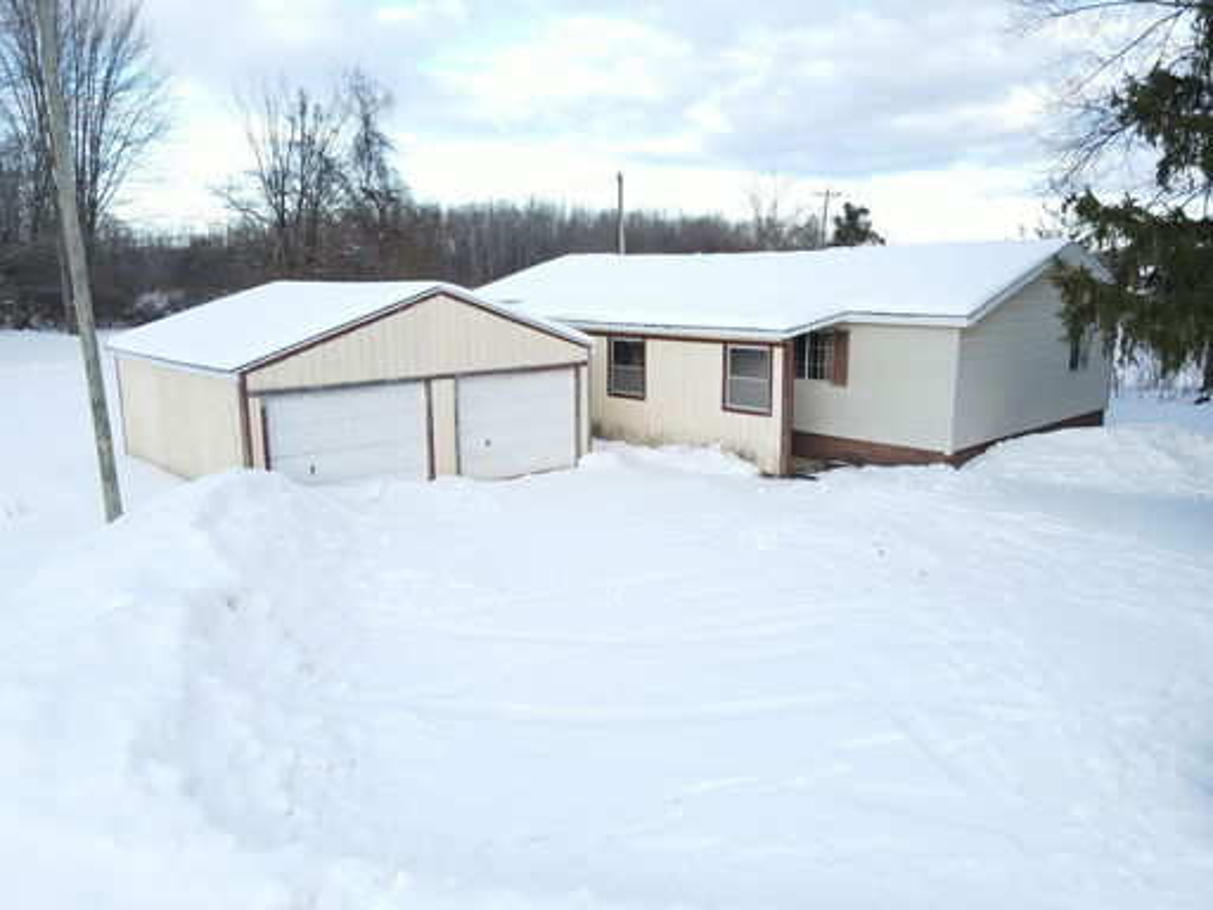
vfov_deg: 56.8
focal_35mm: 24
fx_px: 841
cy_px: 455
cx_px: 606
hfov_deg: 71.6
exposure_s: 1/120
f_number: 2.8
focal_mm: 4.5
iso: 100
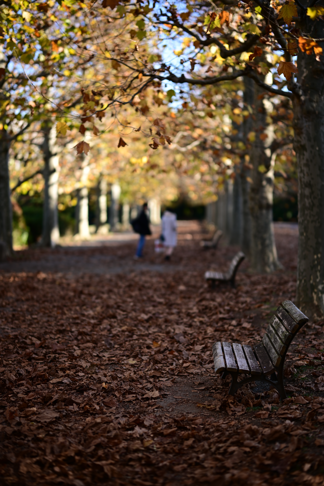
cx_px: 162
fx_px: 783
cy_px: 243
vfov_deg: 34.5
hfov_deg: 23.4
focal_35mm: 58
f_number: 0.95
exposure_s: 1/1600
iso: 64
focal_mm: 58
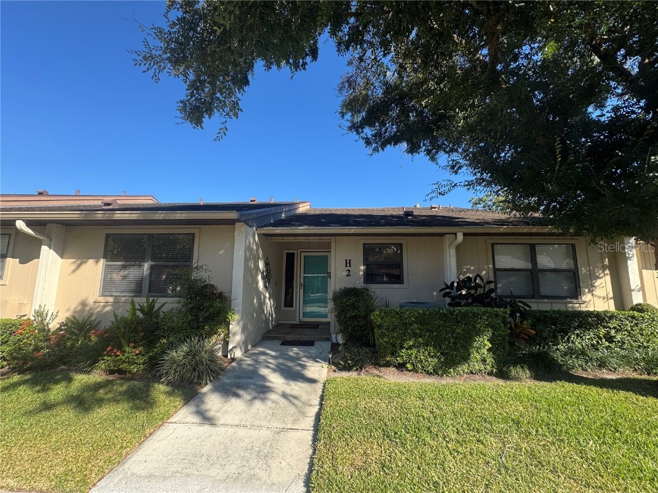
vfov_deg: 85.7
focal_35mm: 14
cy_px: 246
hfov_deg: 102.1
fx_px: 266
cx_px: 329
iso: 40
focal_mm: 2.22
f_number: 2.2
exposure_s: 1/675
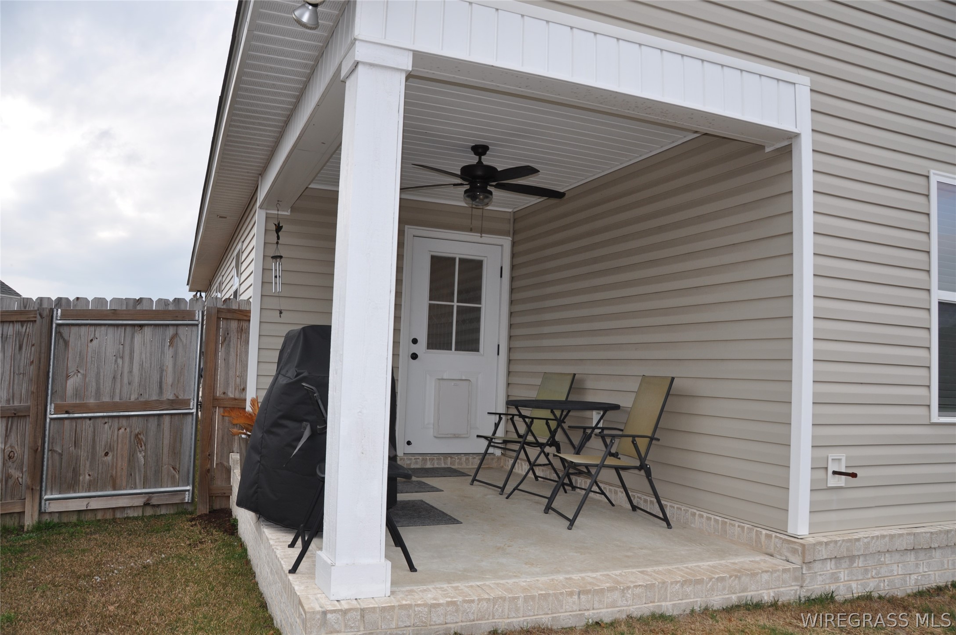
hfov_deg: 67.4
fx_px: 716
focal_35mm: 27
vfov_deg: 47.8
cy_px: 318
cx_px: 478
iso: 200
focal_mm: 18
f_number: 6.3
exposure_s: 1/200
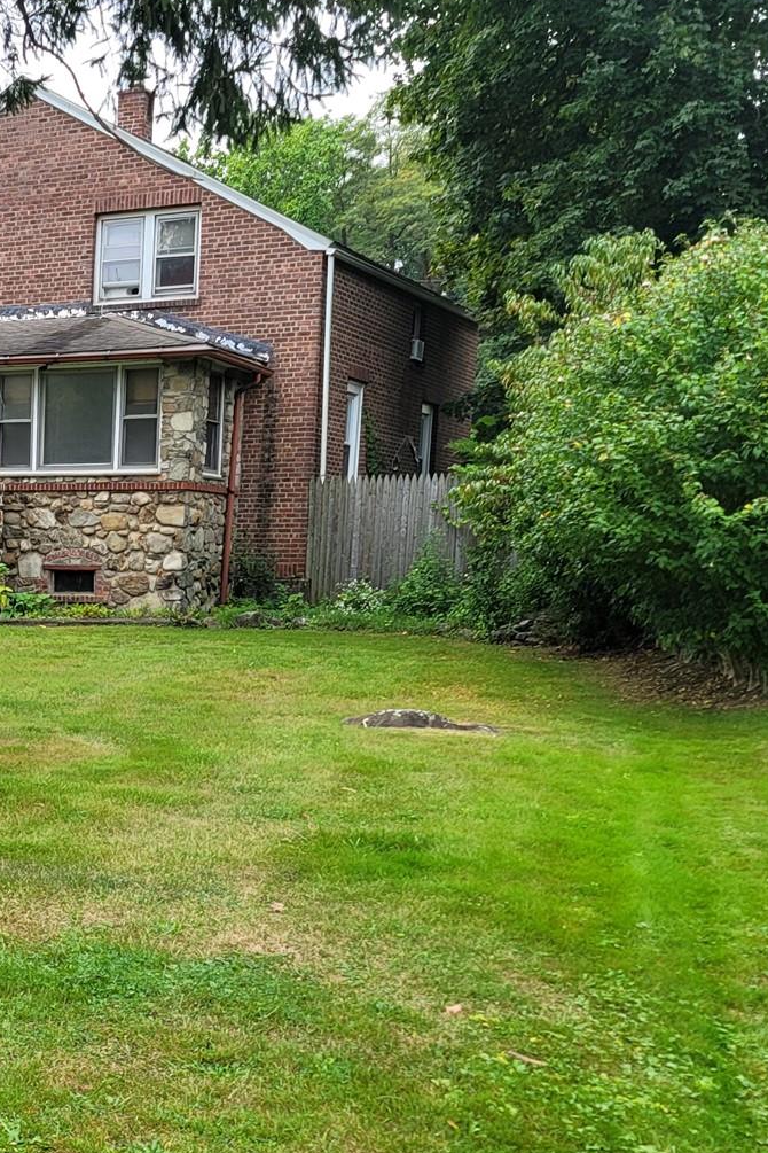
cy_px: 847
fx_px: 1696
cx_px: -119
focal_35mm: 53
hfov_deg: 23.6
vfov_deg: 36.7
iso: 25
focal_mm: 7
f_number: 1.8
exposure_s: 1/120
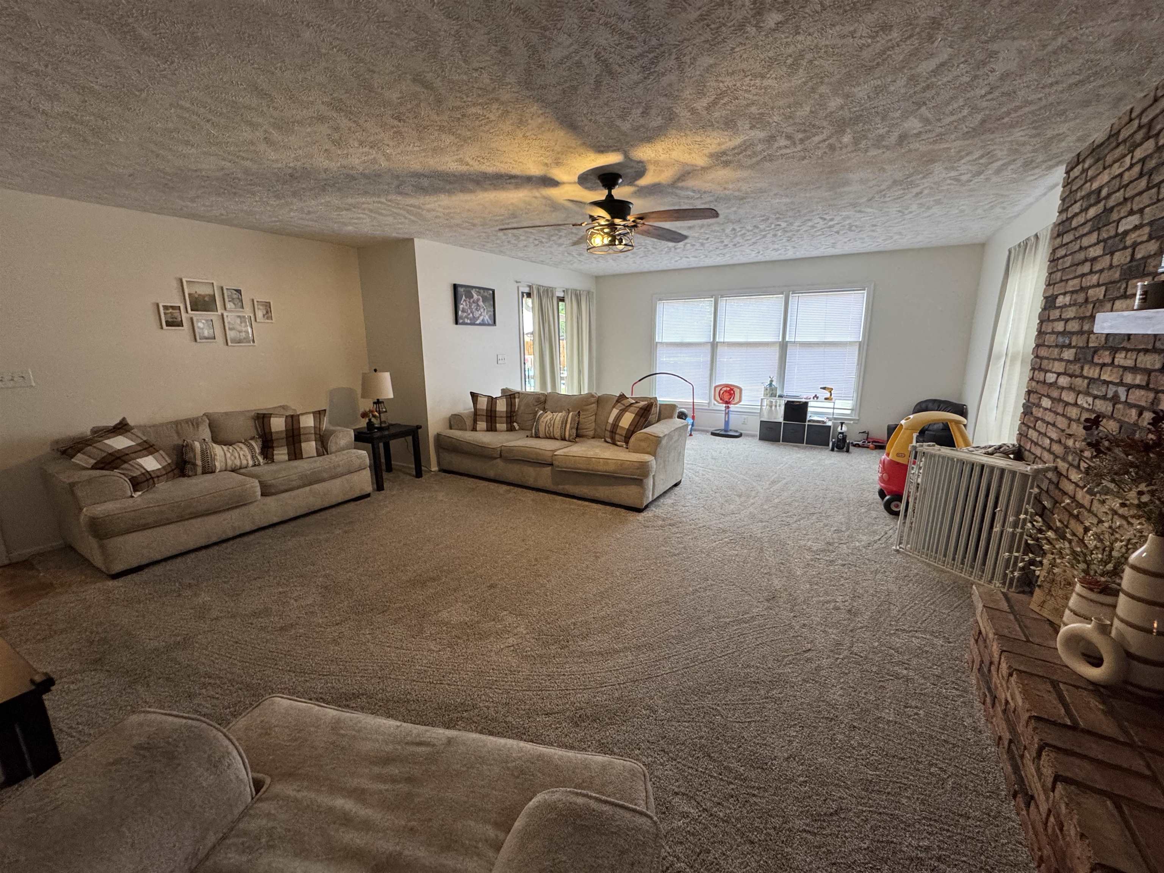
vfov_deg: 85.7
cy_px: 436
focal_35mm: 14
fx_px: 471
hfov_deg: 102.1
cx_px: 582
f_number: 2.2
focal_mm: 2.22
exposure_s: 1/120
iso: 320
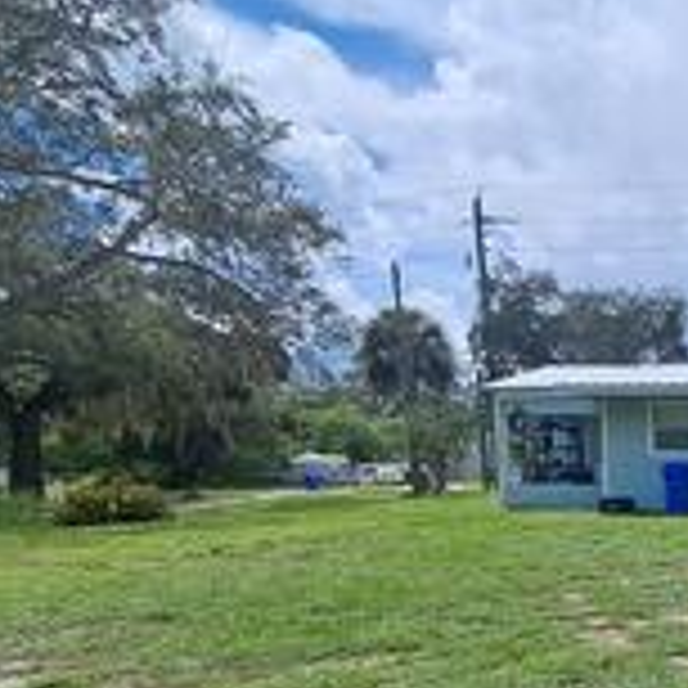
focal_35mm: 37
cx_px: 845
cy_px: 594
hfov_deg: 34.7
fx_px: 832
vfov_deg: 42.0
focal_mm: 1.64
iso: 40
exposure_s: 1/3012
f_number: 2.2
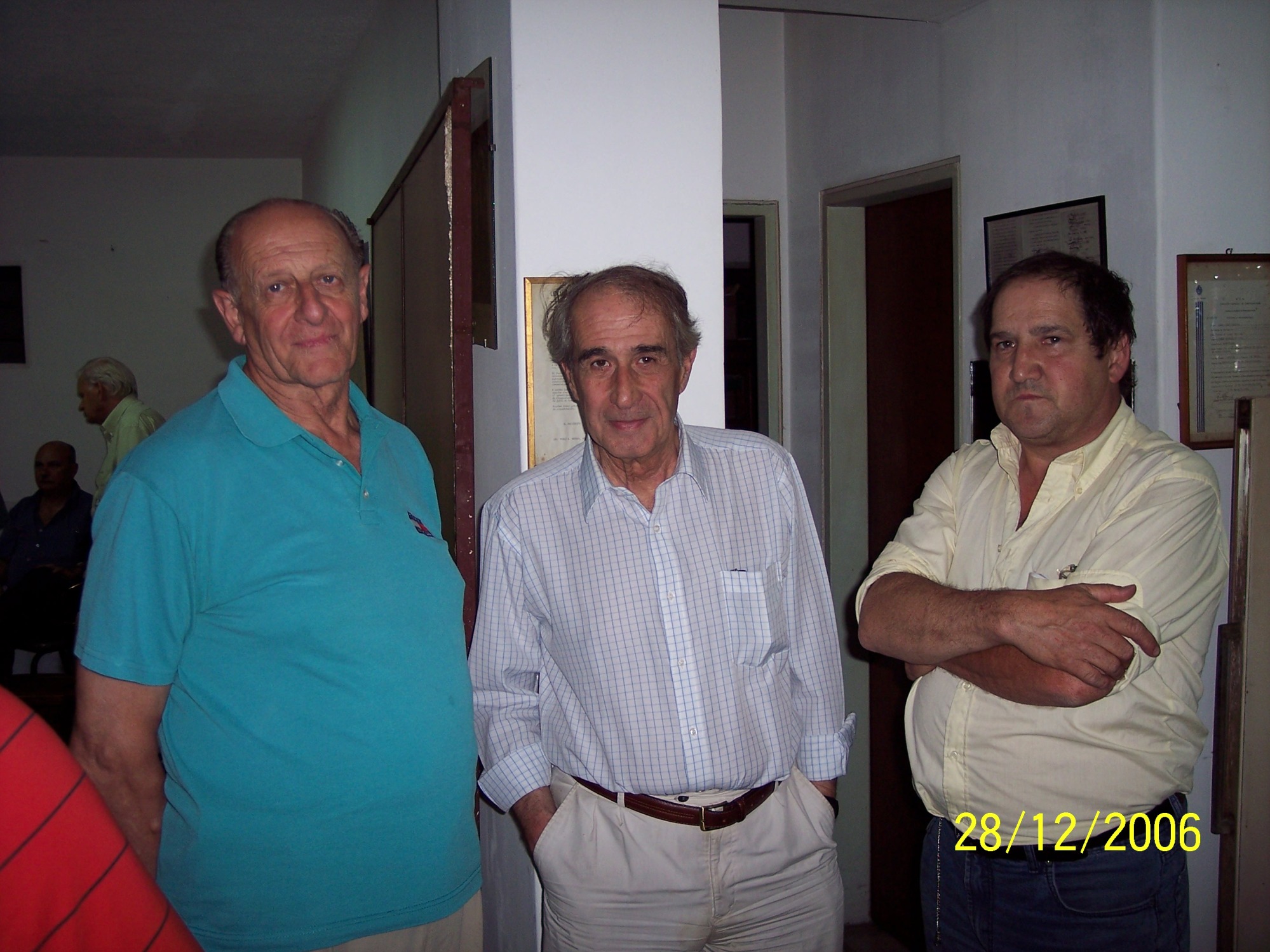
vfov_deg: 36.8
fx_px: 1431
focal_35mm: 39
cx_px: 635
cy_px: 476
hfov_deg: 47.9
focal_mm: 8
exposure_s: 1/60
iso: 100
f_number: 2.8
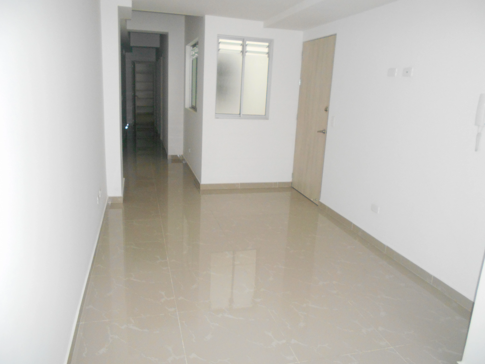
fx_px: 364
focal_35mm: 26
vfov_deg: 53.1
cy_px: 182
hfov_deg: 67.3
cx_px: 242
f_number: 3.2
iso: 500
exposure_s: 1/25
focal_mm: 4.6
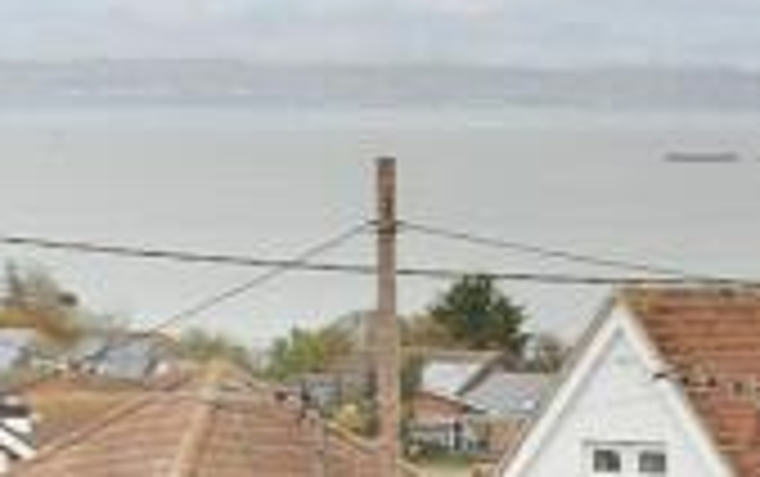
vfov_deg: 2.6
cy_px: 479
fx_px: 10491
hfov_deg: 4.1
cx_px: 1691
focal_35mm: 506
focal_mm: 55
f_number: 8
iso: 500
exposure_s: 1/250
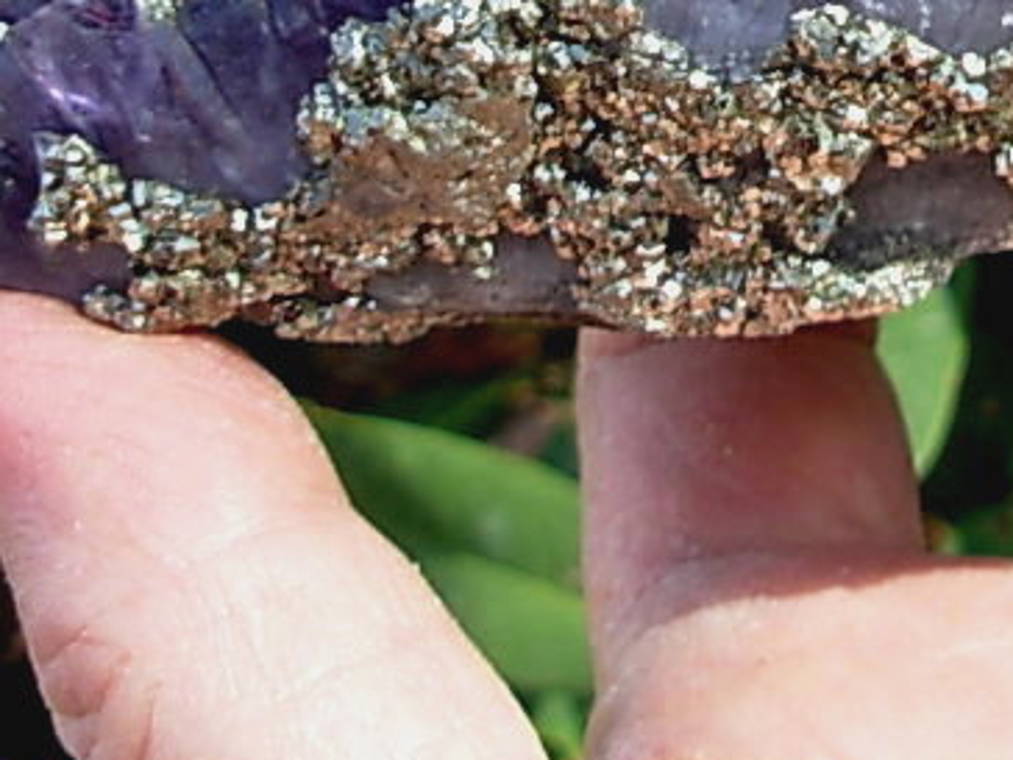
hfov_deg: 17.7
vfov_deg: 13.4
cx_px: 1110
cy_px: -200
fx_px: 3131
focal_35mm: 107
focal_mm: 6.3
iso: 50
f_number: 2.9
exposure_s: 1/186
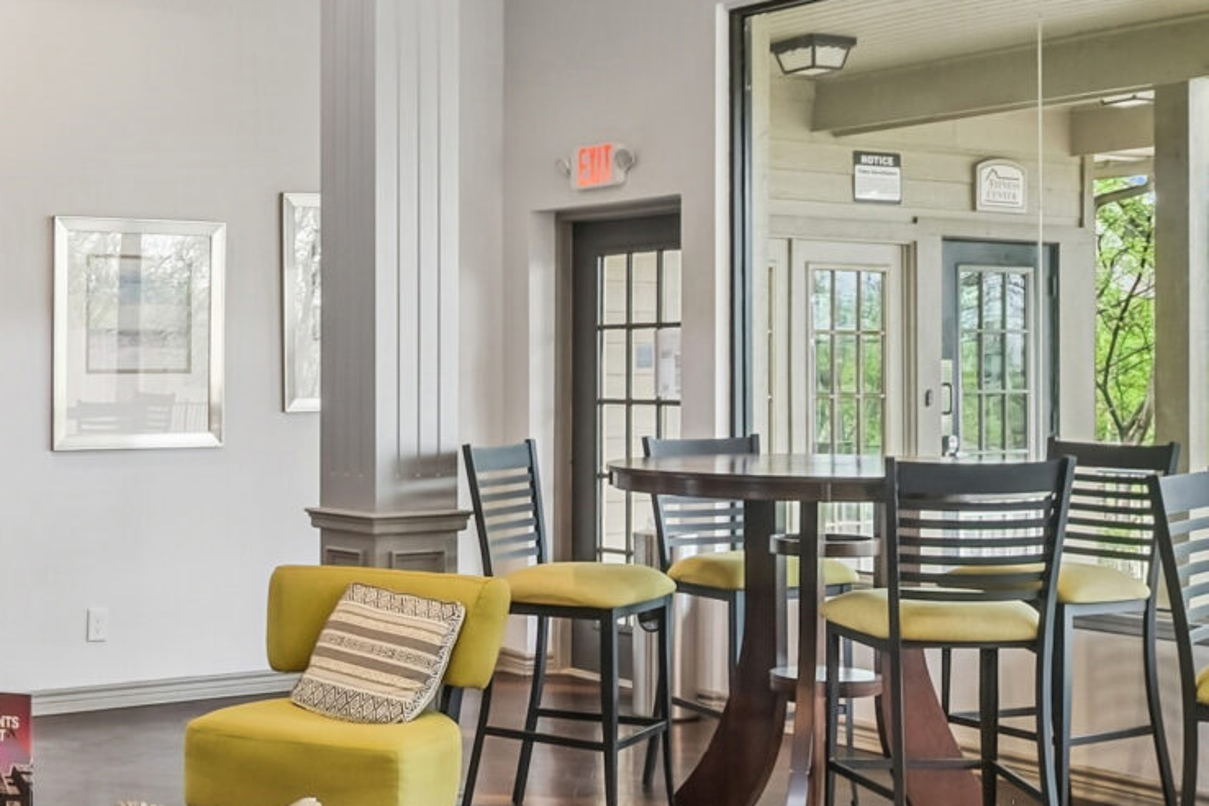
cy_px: 499
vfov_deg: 25.9
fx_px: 1746
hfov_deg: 36.4
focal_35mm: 52
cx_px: 187
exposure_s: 1/1.25
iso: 160
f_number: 8
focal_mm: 10
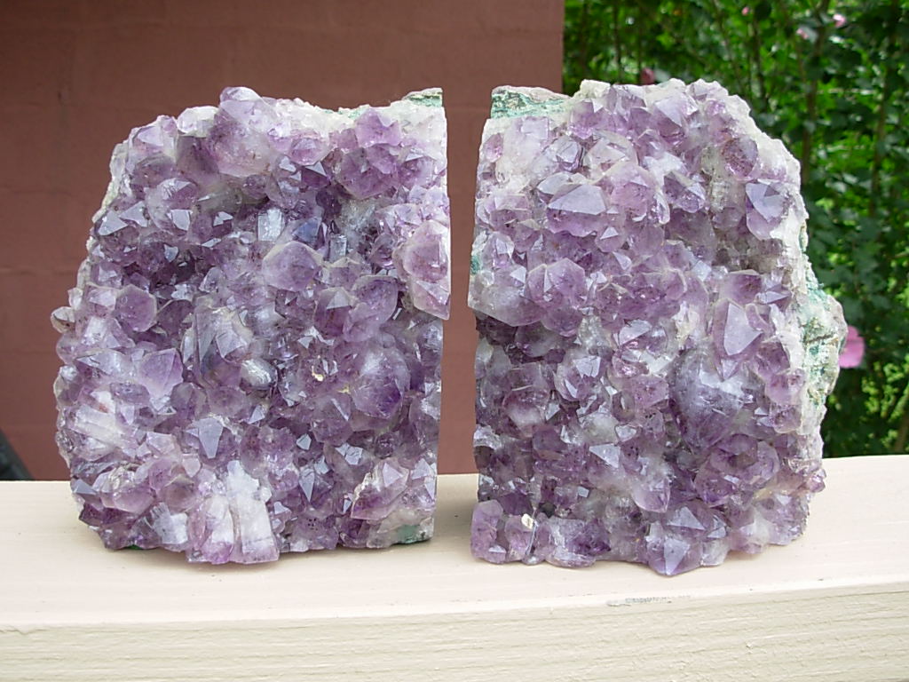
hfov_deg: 49.0
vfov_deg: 37.7
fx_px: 998
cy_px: 341
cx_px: 454
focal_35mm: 38
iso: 50
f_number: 2.9
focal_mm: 6.3
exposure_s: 1/242
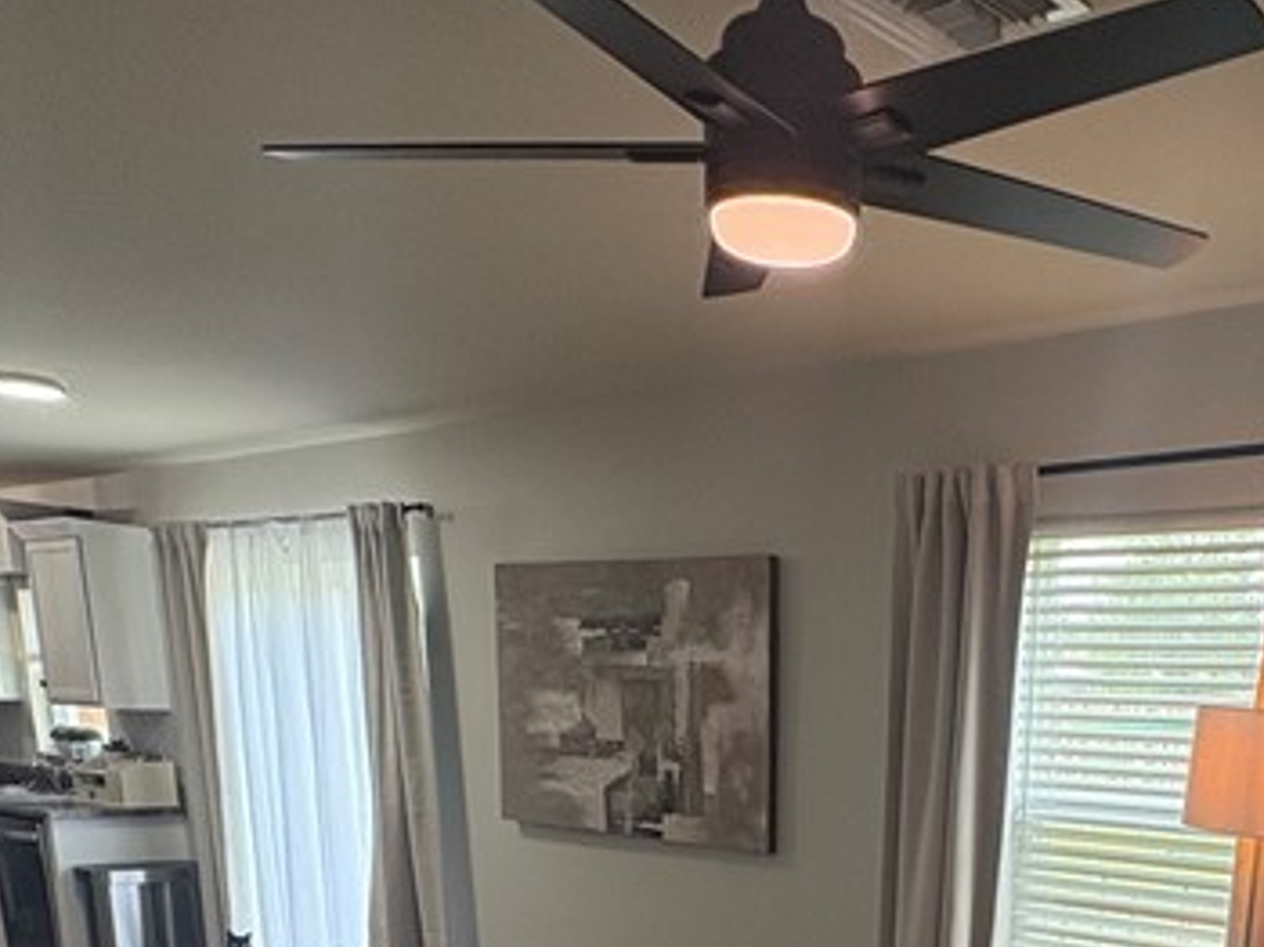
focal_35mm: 41
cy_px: 1171
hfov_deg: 44.5
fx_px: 1496
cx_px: 928
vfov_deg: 29.5
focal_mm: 2.22
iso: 125
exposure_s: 1/120
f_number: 2.2
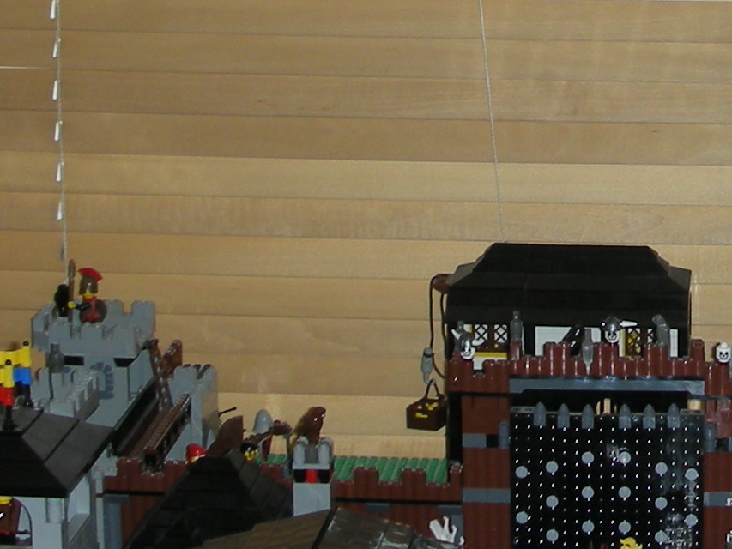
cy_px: -64
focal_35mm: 126
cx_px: 739
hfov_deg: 15.3
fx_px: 2665
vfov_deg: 11.6
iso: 50
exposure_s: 1/60
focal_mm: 5.8
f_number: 2.8
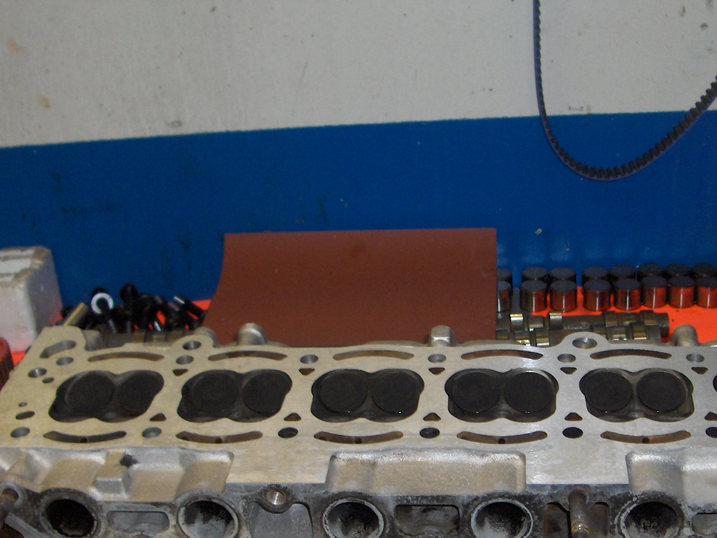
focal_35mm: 55
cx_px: 454
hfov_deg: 34.7
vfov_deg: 26.3
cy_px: 388
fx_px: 1139
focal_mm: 6.4
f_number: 2.7
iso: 100
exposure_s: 1/60
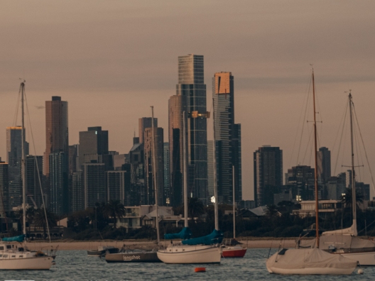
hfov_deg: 8.0
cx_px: 83
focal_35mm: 247
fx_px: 2676
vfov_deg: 6.0
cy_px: 186
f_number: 2
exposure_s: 1/13
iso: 800
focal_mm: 110
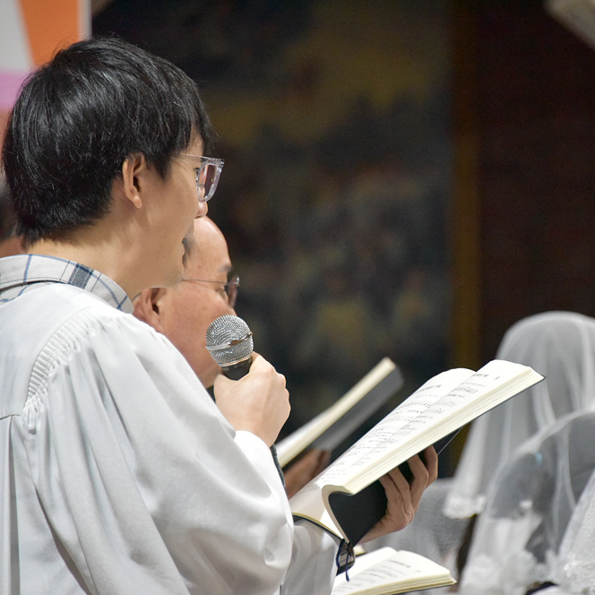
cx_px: 379
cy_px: 297
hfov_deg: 4.6
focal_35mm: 384
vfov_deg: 4.6
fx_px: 7468
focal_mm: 300
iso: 7200
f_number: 5.6
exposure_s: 1/200
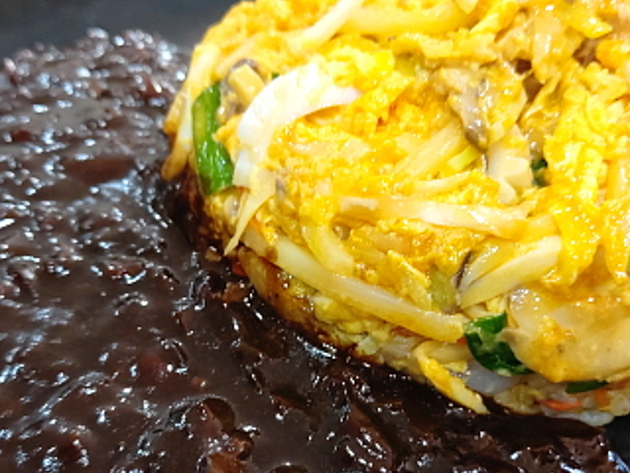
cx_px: 329
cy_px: 304
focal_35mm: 50
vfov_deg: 29.0
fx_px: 910
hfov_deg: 38.2
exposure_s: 1/30
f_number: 2
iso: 200
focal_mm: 4.58
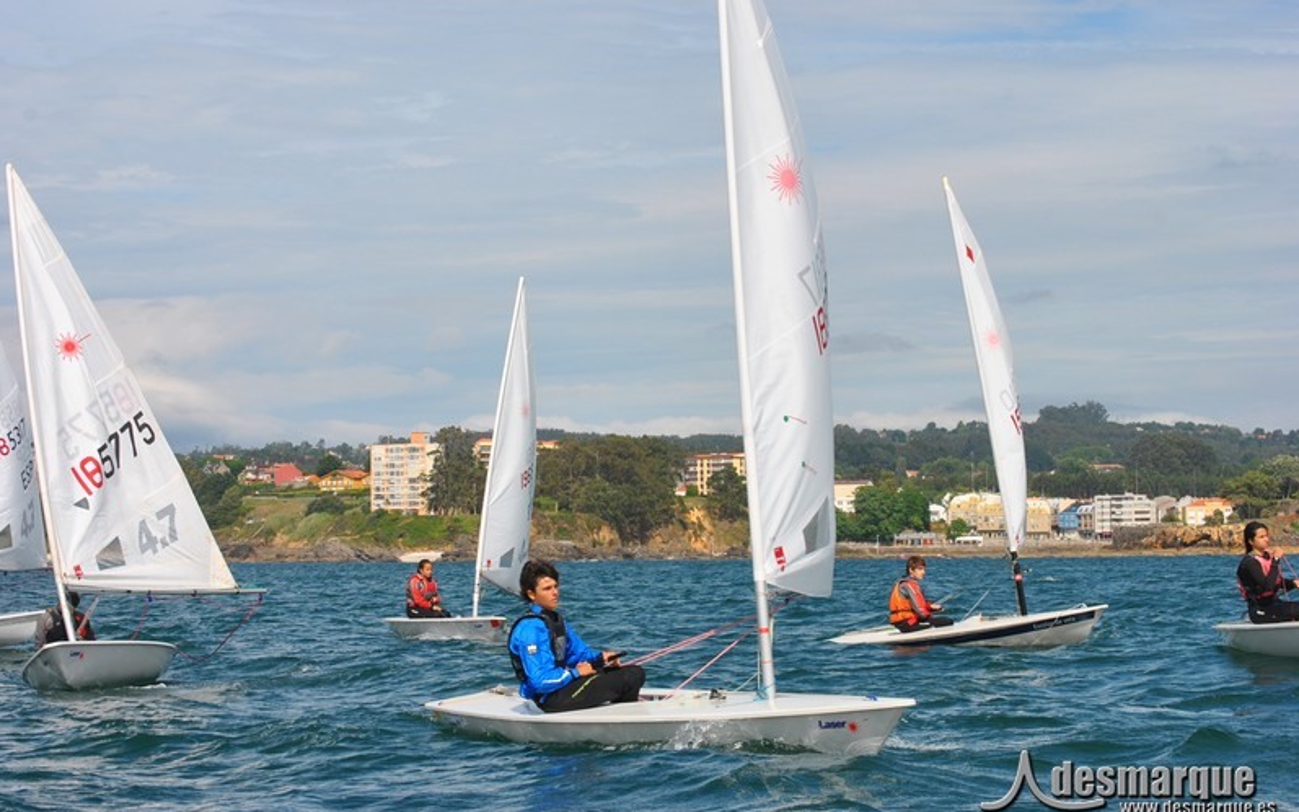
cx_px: 649
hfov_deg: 24.5
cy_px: 396
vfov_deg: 15.5
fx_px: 2992
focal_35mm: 85
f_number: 9
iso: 100
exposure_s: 1/320
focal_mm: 55
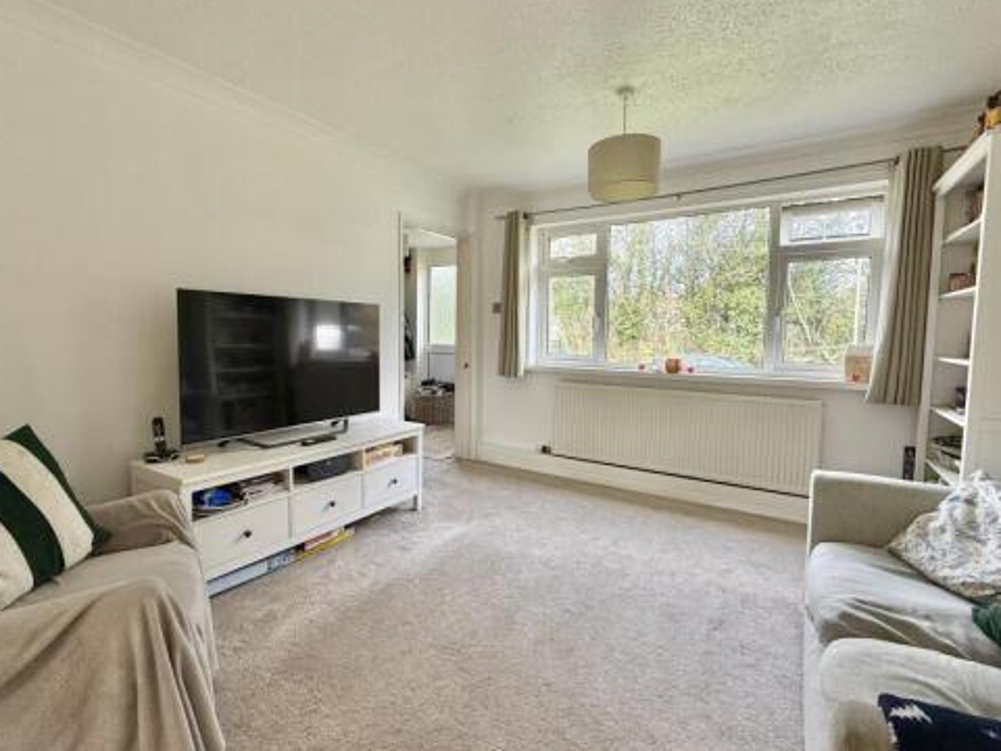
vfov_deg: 74.7
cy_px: 362
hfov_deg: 91.0
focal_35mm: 17
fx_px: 492
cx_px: 479
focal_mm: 2.22
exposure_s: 1/99
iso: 64
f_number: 2.2
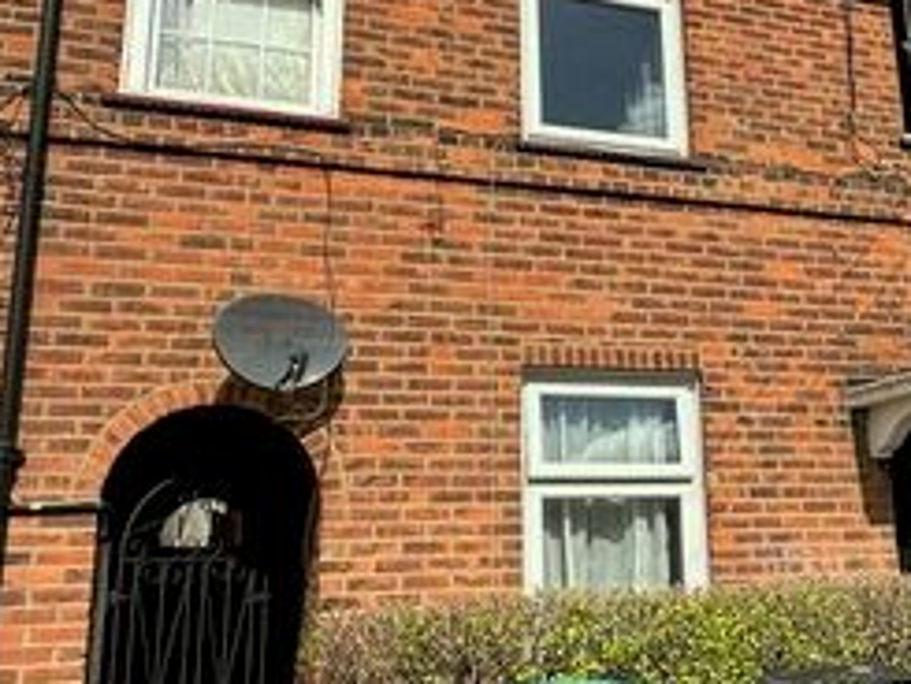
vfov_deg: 35.9
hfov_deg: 46.0
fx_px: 1053
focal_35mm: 40
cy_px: 296
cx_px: 610
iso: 50
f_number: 2.2
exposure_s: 1/2882
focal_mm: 2.22
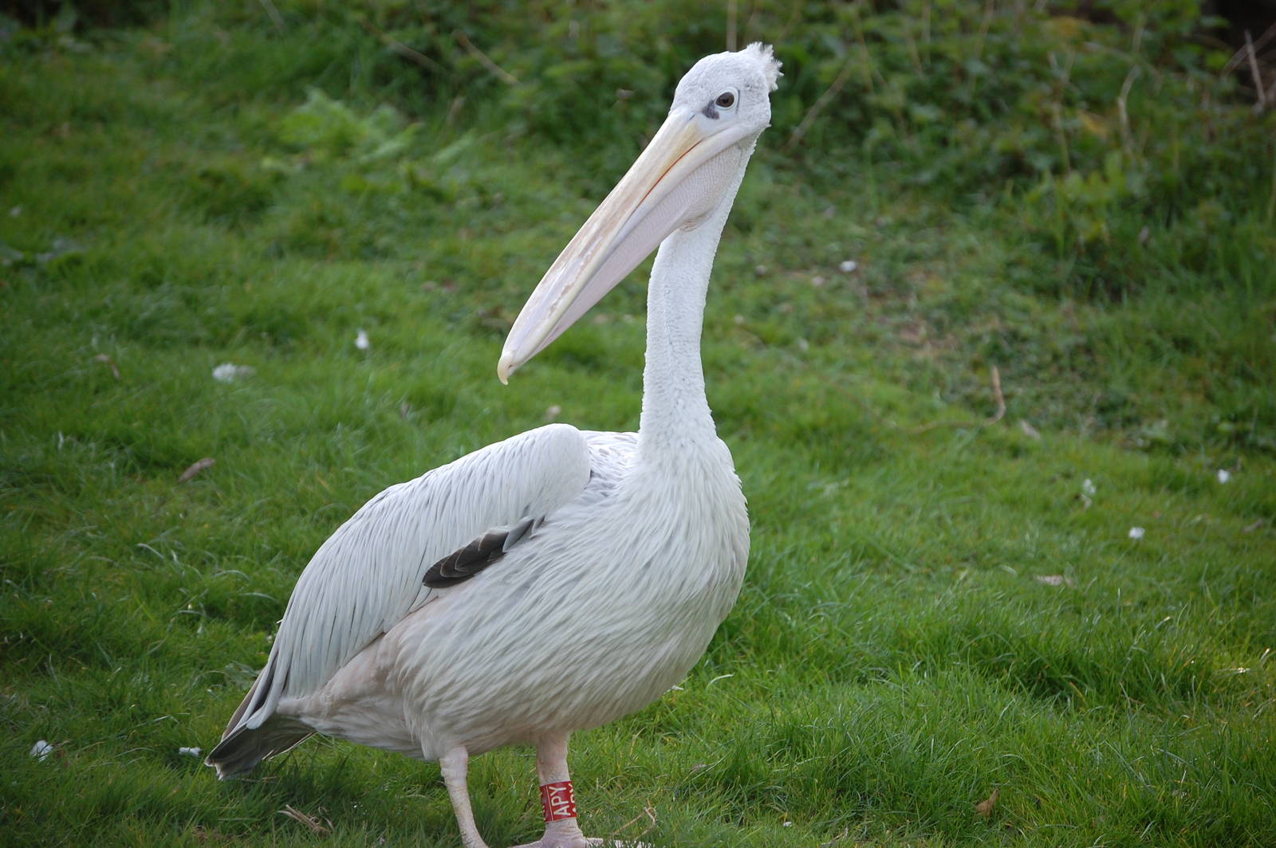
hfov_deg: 12.2
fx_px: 5950
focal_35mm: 168
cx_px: 638
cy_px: 424
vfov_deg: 8.2
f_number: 5
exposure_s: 1/250
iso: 400
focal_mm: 112
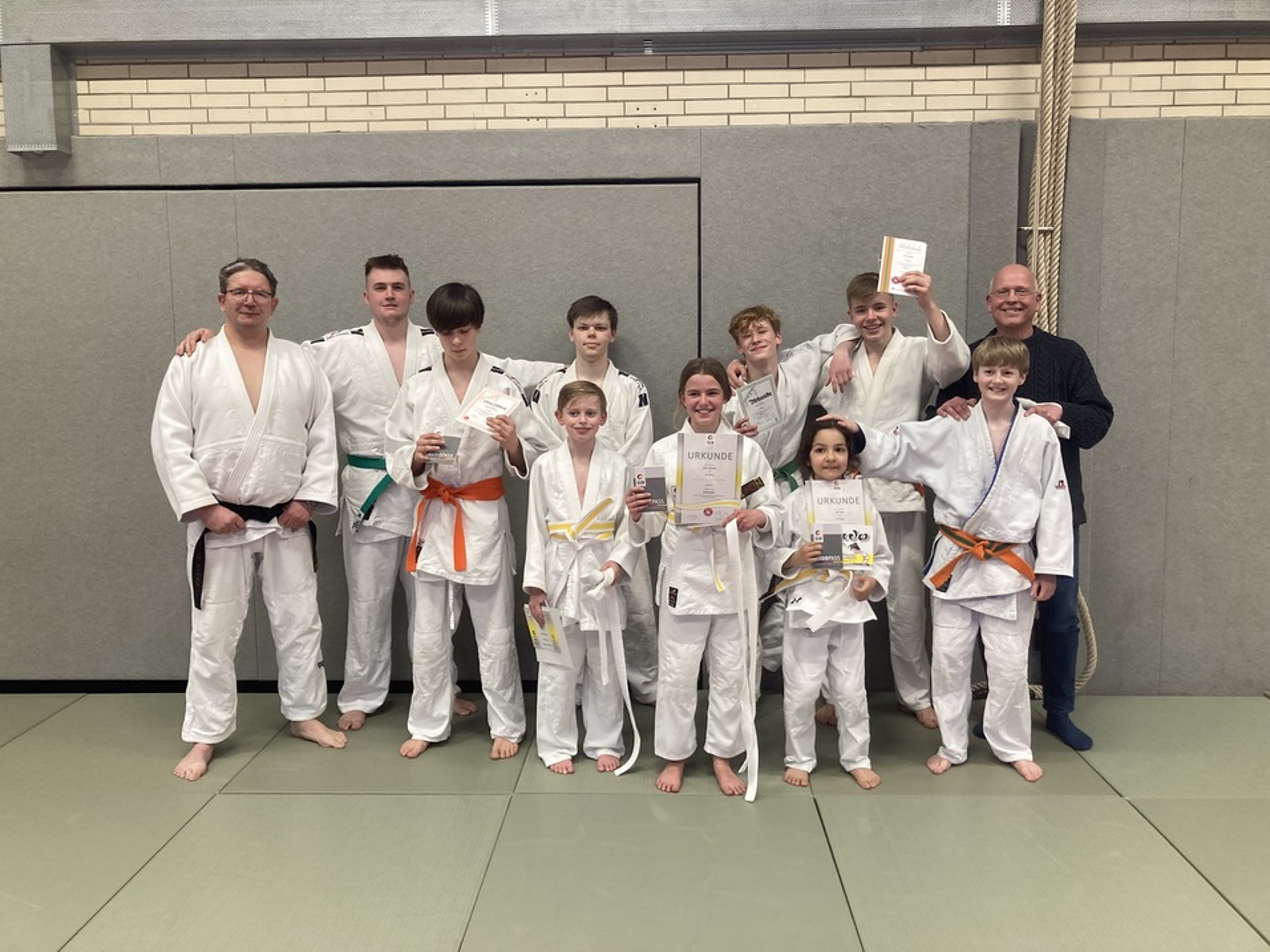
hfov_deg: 63.4
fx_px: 1027
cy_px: 476
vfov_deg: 49.7
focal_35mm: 28
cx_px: 635
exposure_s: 1/50
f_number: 1.8
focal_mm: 3.99
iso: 125
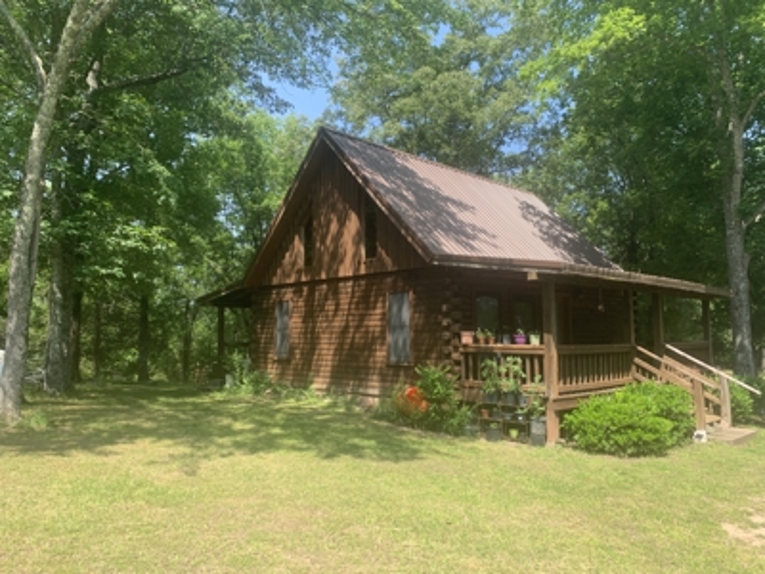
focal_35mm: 26
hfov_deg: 67.3
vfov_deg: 53.1
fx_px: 575
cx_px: 382
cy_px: 287
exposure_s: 1/687
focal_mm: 4.25
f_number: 1.8
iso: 25
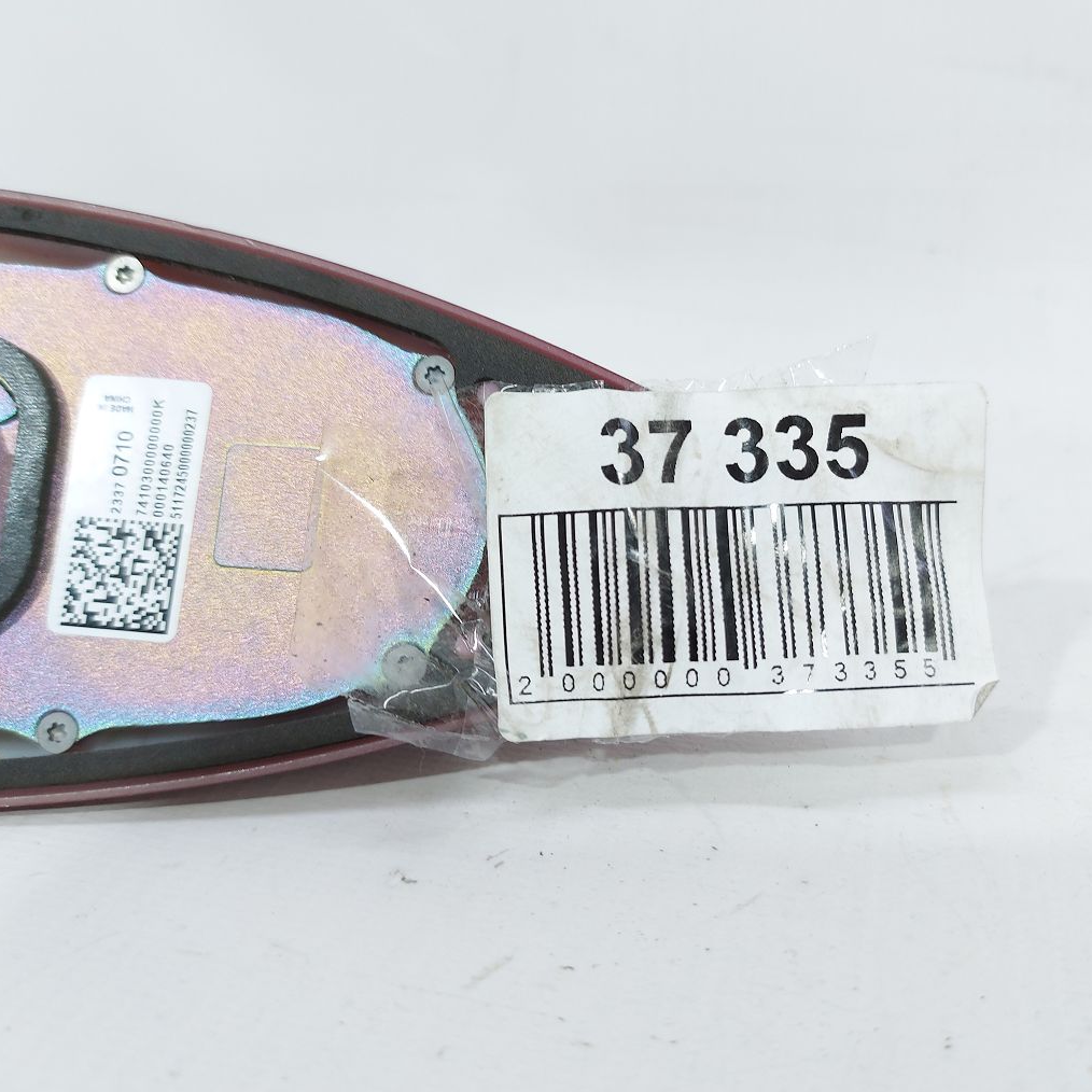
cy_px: 542
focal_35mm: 29
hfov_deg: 55.4
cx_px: 621
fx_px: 1035
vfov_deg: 55.6
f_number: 1.8
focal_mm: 5.23
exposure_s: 1/50
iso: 64
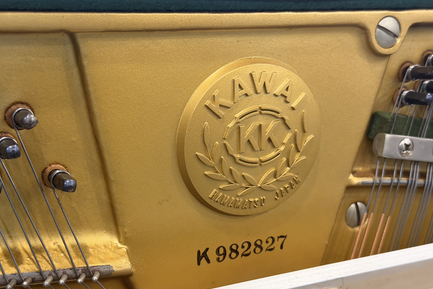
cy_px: 143
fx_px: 601
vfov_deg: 27.0
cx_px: 217
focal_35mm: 50
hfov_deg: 39.6
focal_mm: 6.76
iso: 320
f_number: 1.78
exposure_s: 1/40
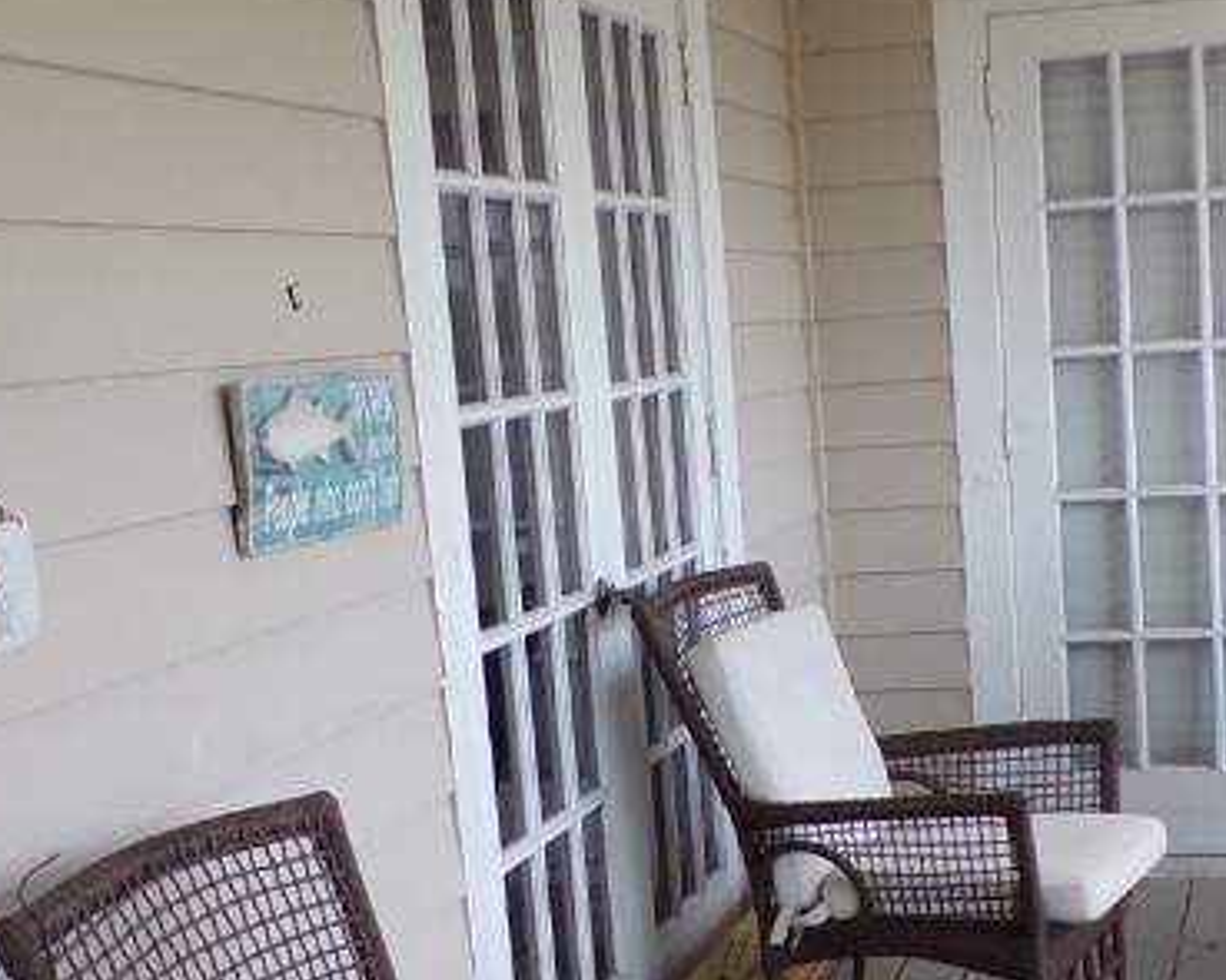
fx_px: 2358
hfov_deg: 29.0
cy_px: 721
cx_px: 804
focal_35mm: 65
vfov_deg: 23.3
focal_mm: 4.3
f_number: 3
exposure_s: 1/170
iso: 80
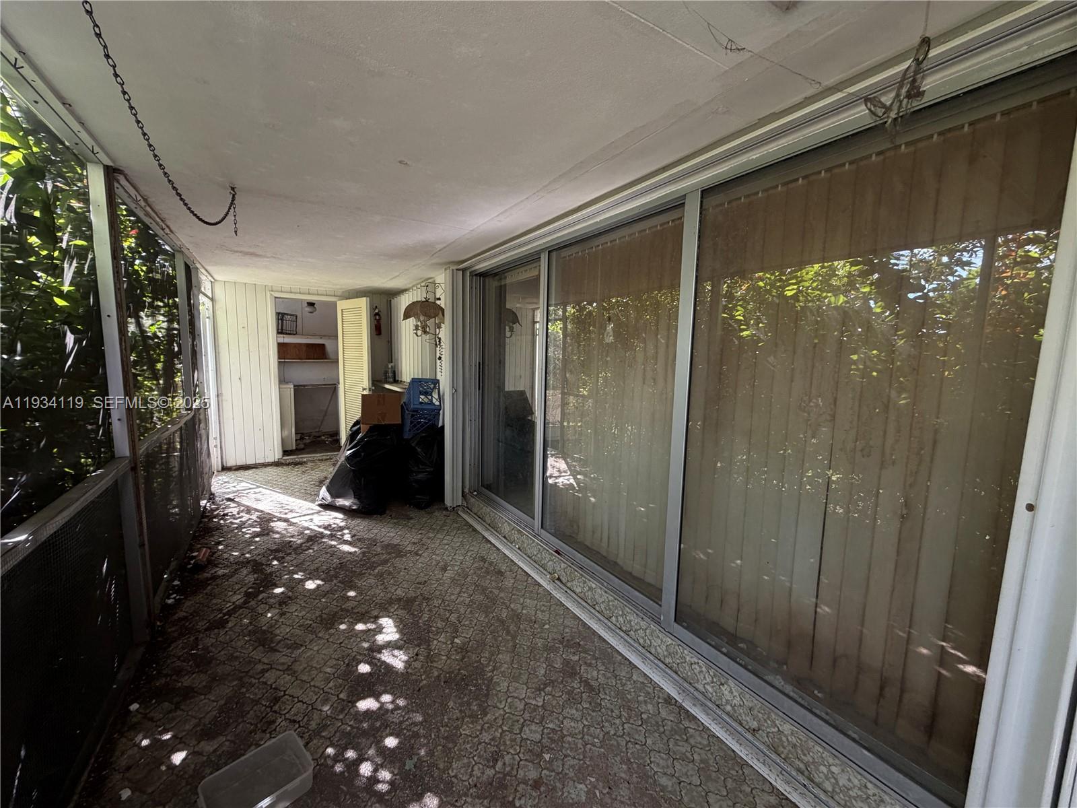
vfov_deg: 85.7
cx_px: 538
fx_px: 436
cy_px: 404
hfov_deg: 102.1
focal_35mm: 14
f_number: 2.2
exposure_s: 1/121
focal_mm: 2.22
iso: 200
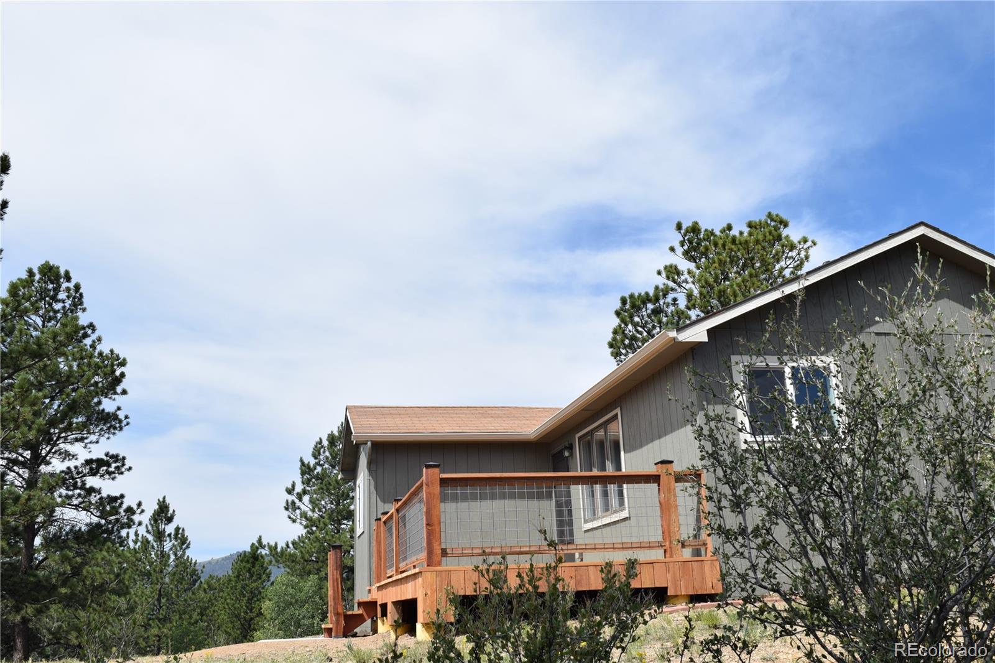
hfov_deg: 55.1
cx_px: 498
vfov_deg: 38.3
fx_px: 953
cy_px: 332
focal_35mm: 34
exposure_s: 1/400
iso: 200
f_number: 10
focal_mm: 23
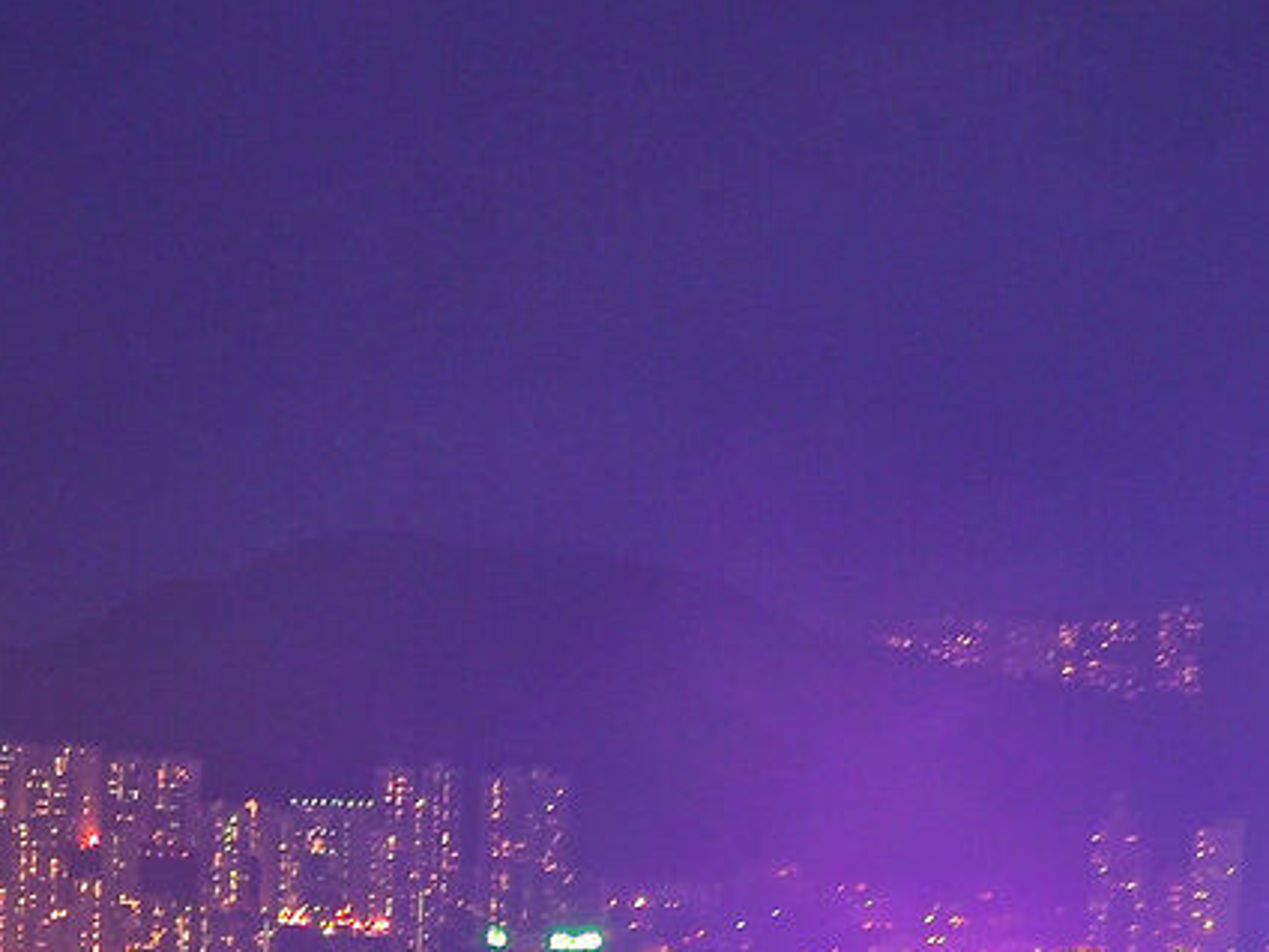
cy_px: 1650
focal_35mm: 196
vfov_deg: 7.4
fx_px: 7185
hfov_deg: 9.9
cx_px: -497
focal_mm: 24
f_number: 9
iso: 100
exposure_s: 30
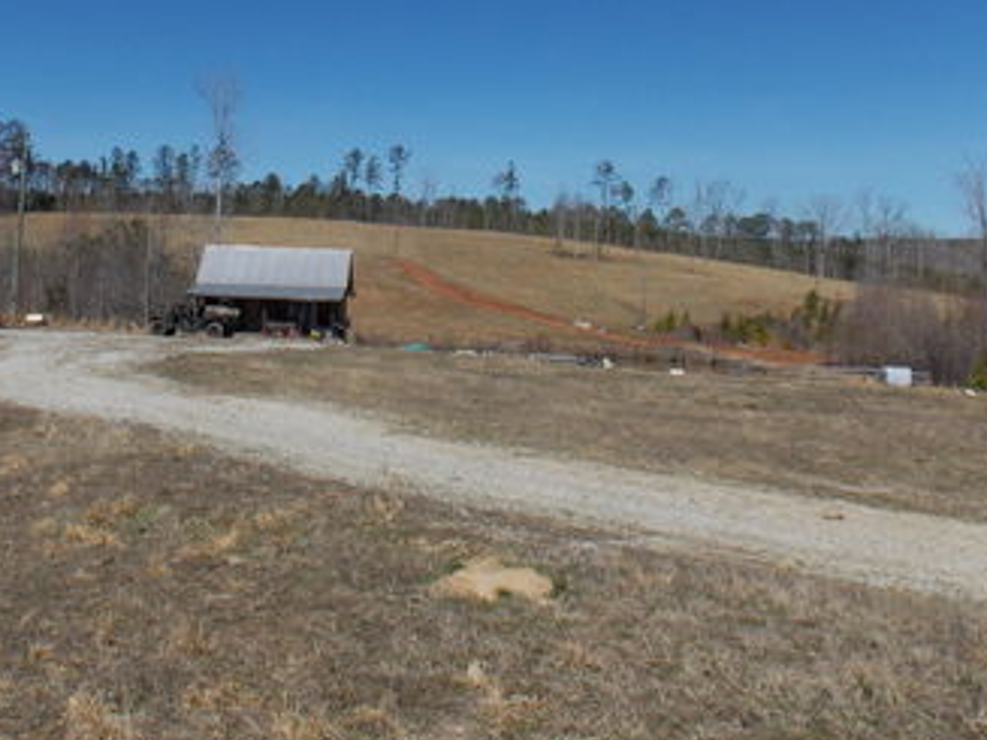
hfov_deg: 50.7
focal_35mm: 36
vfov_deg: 38.8
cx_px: 356
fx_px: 1026
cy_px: 205
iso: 80
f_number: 9.9
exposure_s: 1/200
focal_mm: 4
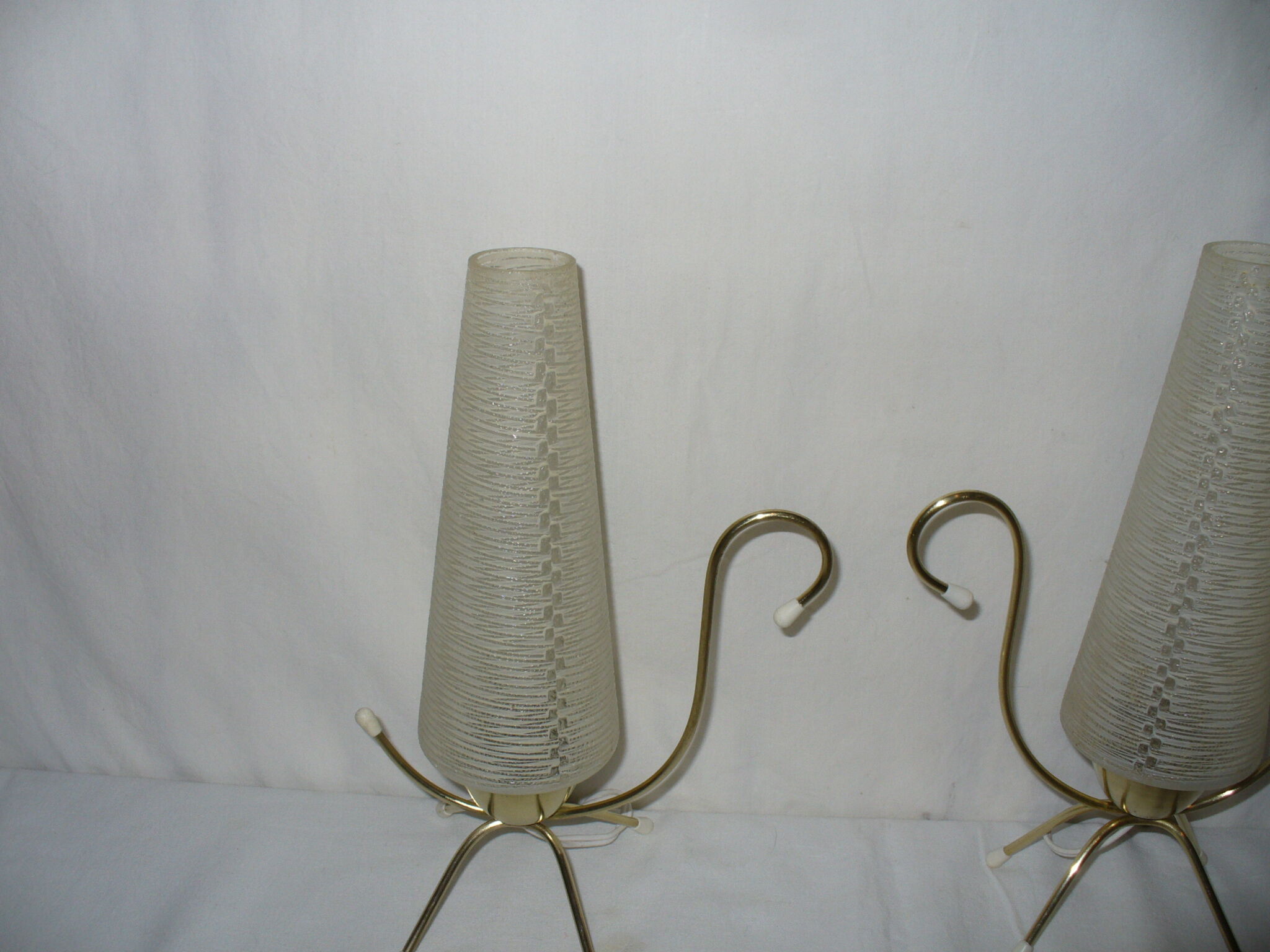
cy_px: 476
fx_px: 1357
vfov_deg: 38.7
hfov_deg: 50.1
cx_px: 635
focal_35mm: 37
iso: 80
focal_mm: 6.1
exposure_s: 1/30
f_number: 2.8
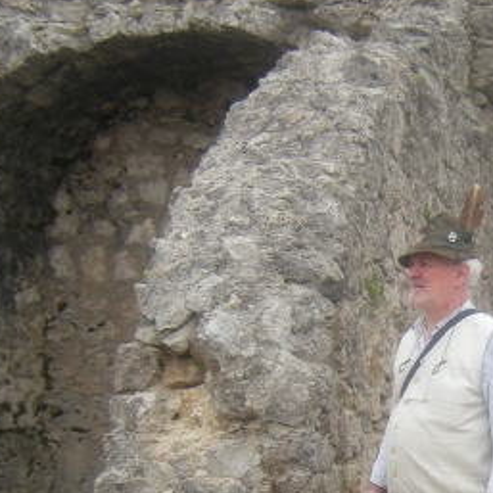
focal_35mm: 77
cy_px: 439
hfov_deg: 21.9
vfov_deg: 22.0
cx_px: 462
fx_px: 1241
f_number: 2.8
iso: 64
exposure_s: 1/174
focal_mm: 4.7
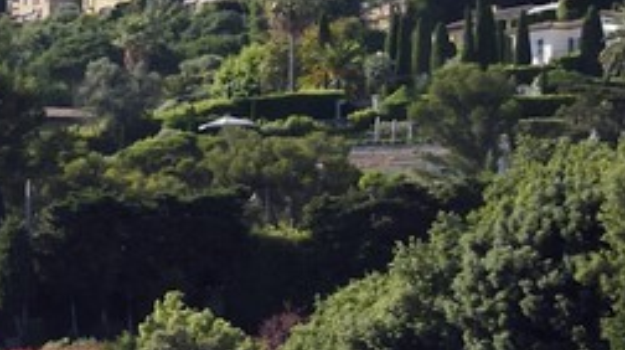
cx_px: -1109
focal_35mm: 253
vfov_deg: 4.7
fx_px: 4188
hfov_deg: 7.7
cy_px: 623
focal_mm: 38
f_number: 11
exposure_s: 1/250
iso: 200
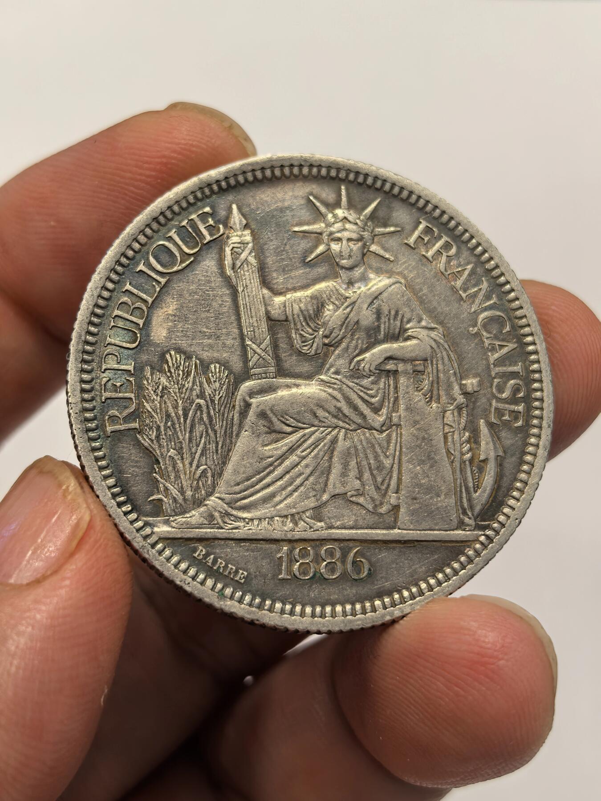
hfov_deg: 27.0
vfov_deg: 35.5
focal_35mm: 54
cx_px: 300
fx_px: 1250
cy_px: 400
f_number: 2
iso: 250
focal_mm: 6.98
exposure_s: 1/100
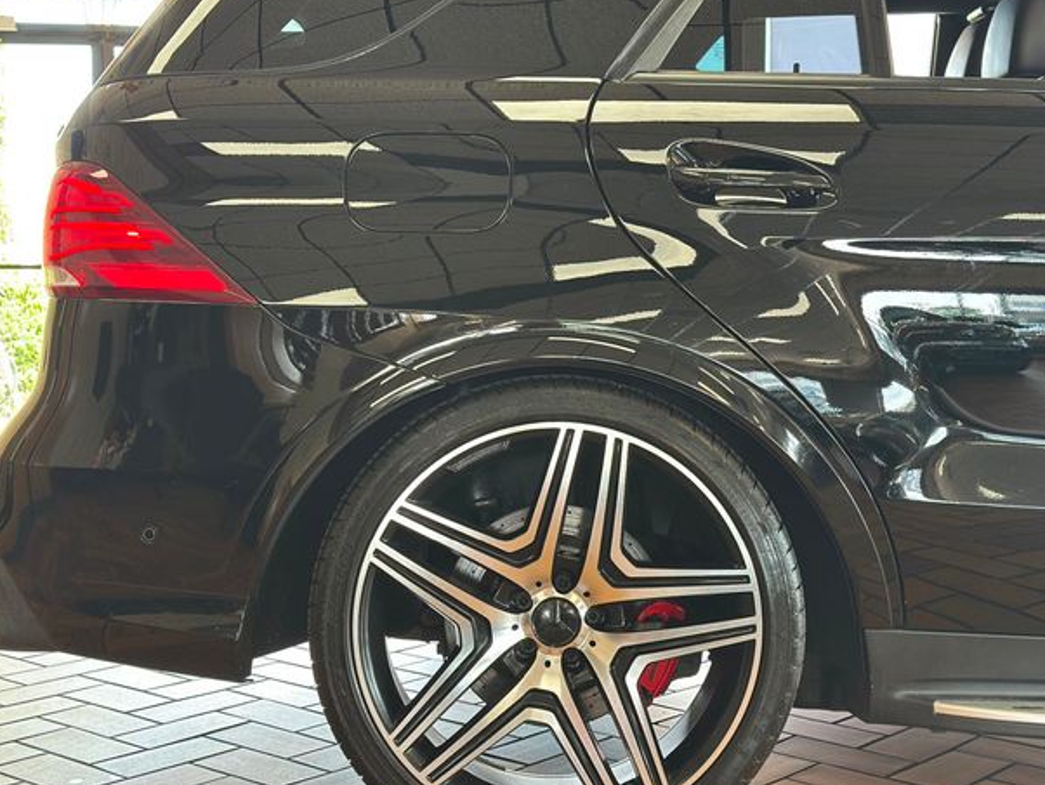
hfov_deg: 37.5
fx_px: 1540
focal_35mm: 51
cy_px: 392
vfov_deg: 28.6
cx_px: 516
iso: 160
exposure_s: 1/60
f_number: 1.78
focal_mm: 6.86
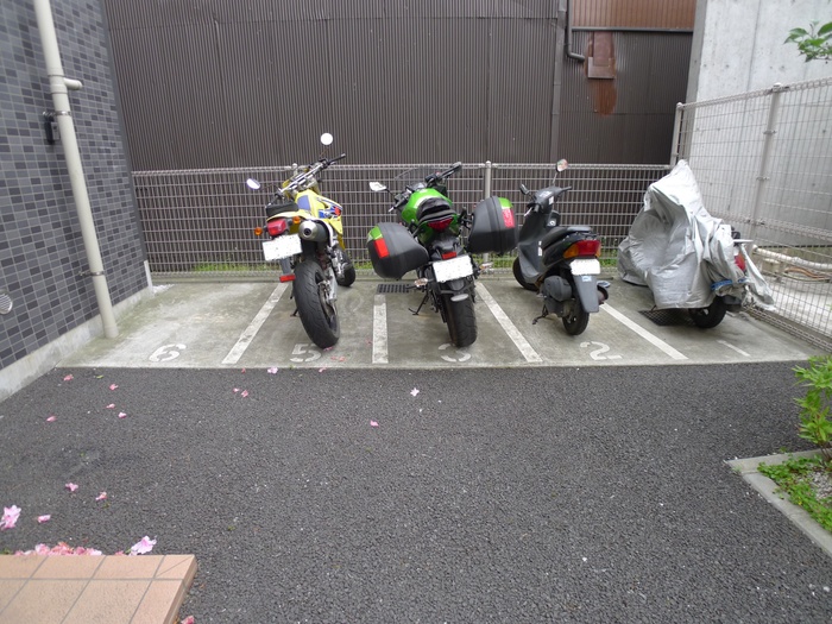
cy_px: 312
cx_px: 416
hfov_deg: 71.6
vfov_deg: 56.8
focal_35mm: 24
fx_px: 577
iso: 80
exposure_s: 1/100
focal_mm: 5.1
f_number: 2
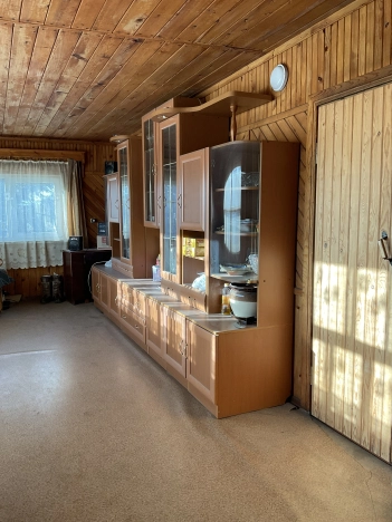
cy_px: 261
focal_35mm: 29
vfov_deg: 61.7
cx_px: 196
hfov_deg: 48.2
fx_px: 438
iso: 50
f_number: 1.8
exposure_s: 1/122
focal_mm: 3
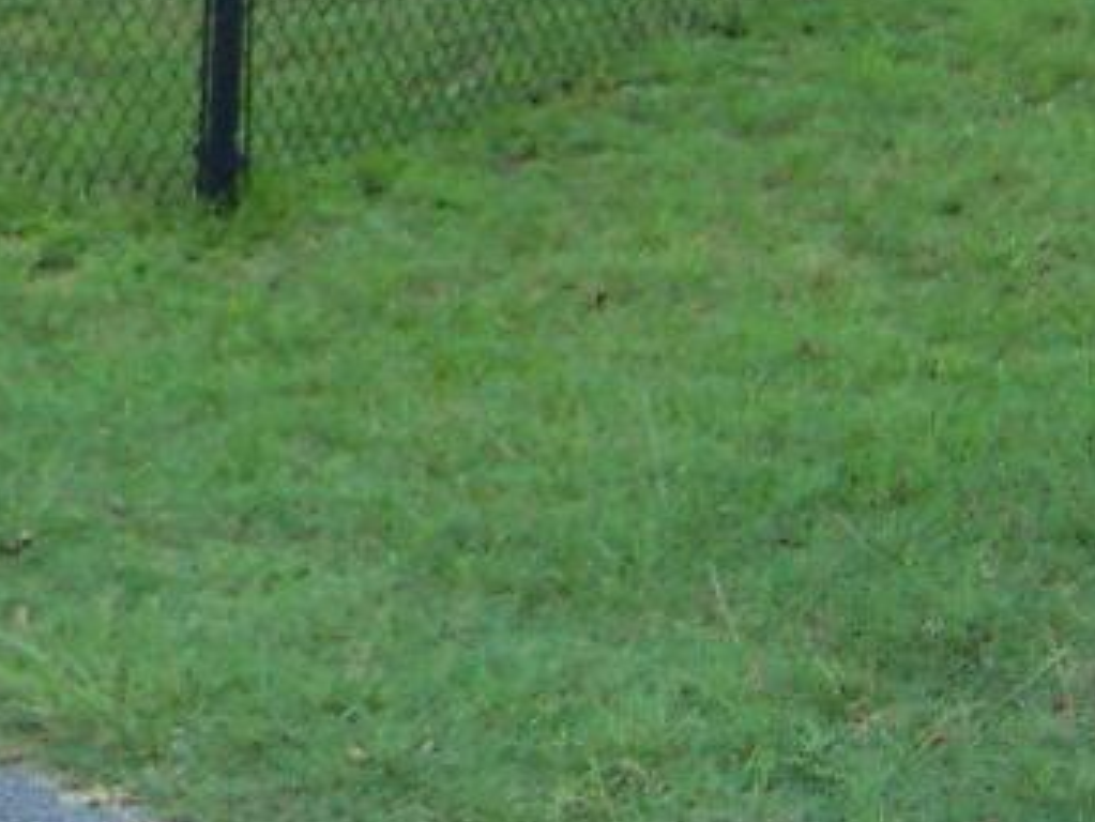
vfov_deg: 12.0
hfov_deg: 15.7
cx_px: -517
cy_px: -533
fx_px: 3671
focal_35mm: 116
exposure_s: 1/180
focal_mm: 5.5
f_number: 3.4
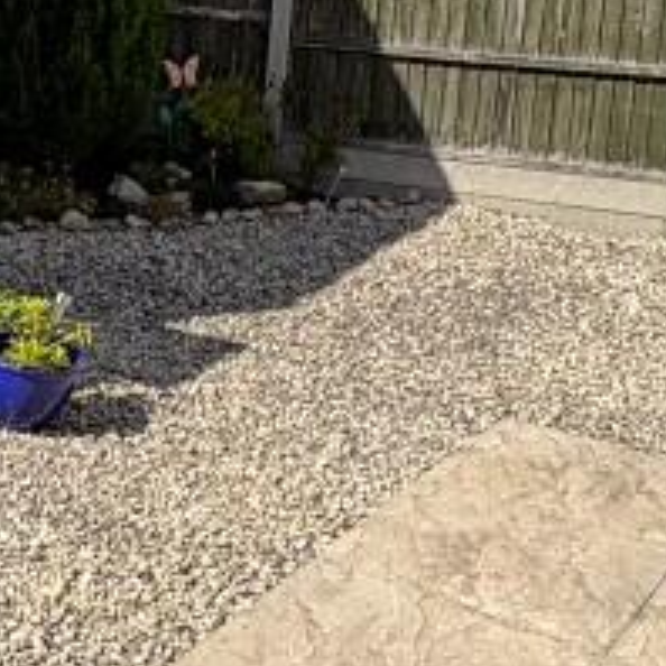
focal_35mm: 64
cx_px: -64
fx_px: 1393
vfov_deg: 26.4
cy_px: 145
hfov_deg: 25.0
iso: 40
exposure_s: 1/1110
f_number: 2.2
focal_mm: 2.22
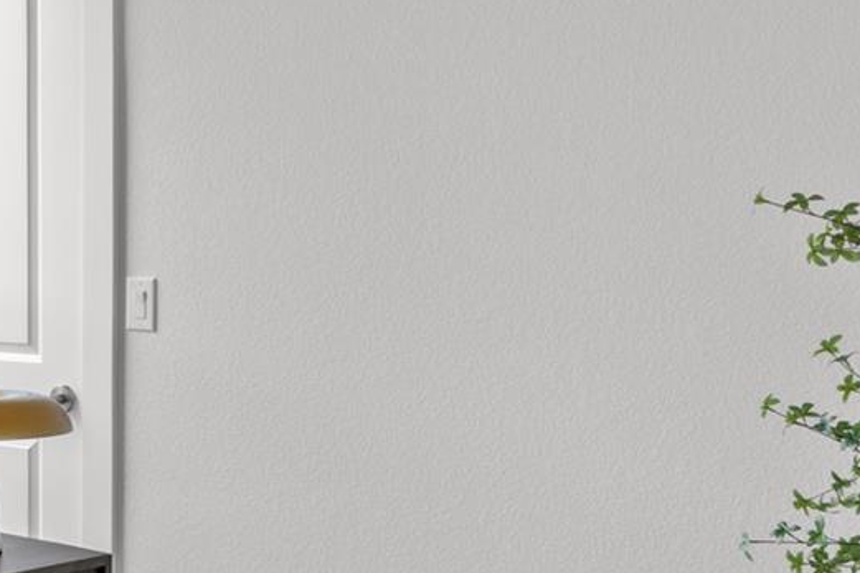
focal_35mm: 59
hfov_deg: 28.8
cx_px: -208
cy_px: 262
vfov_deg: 23.0
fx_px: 1409
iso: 250
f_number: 11
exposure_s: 1/1.25
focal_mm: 10
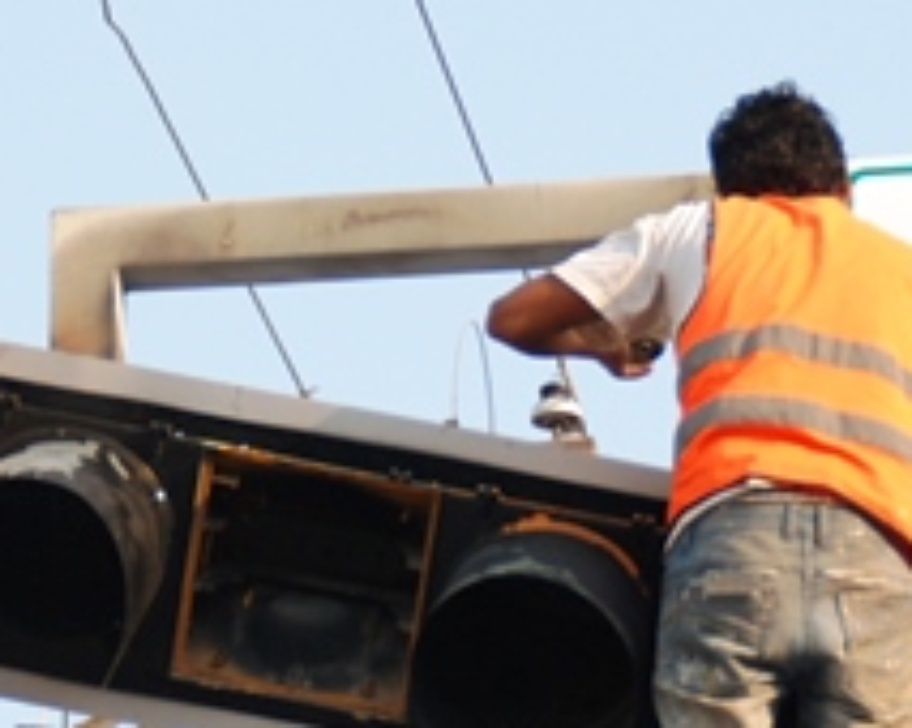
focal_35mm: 297
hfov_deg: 6.5
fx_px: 8009
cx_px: 484
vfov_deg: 5.2
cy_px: 295
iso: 400
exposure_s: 1/640
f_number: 7.1
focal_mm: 70
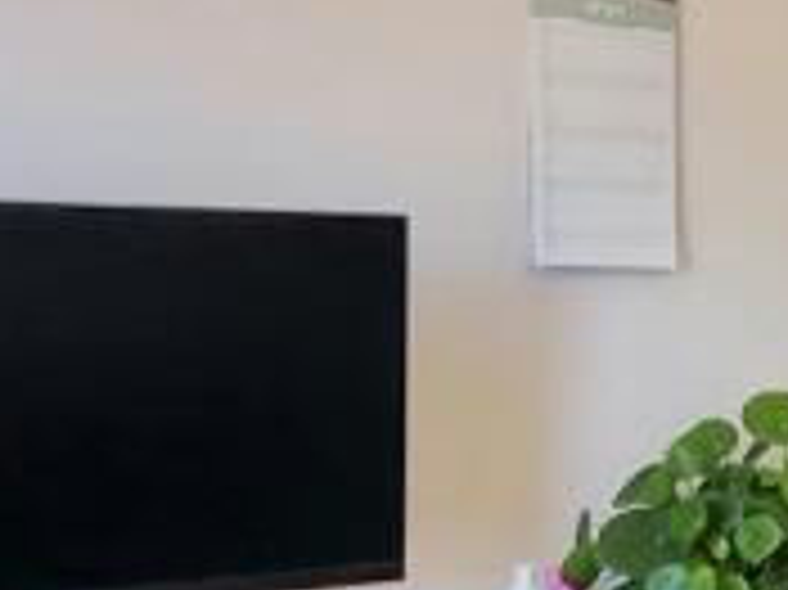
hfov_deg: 17.6
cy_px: 414
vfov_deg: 19.3
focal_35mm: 76
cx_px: 1608
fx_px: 1729
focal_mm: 2.2
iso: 125
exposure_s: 1/60.2
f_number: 2.2
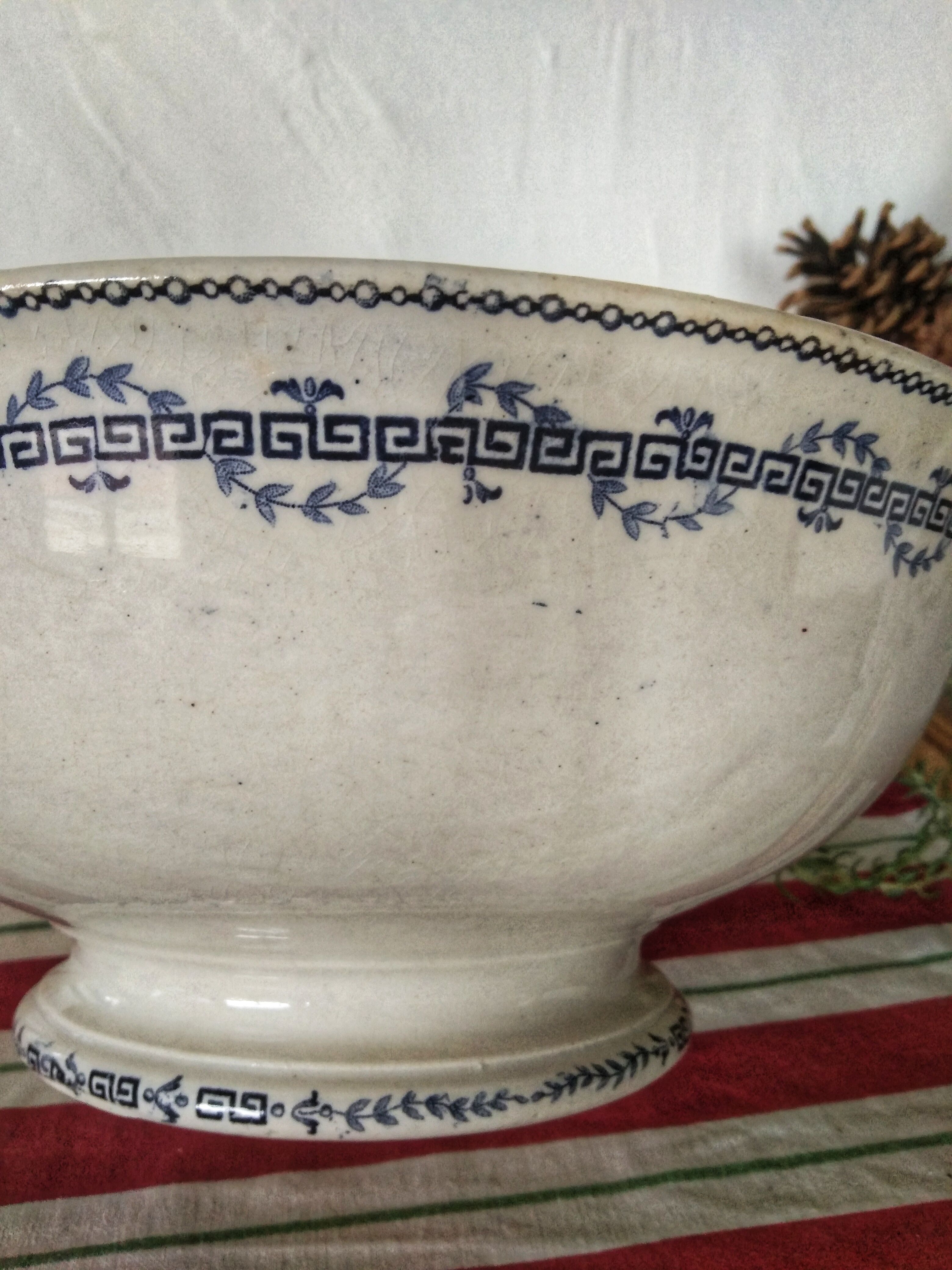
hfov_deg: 46.8
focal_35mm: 30
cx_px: 476
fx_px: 1100
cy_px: 635
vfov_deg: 60.0
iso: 367
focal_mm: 3.65
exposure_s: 1/33
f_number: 2.2
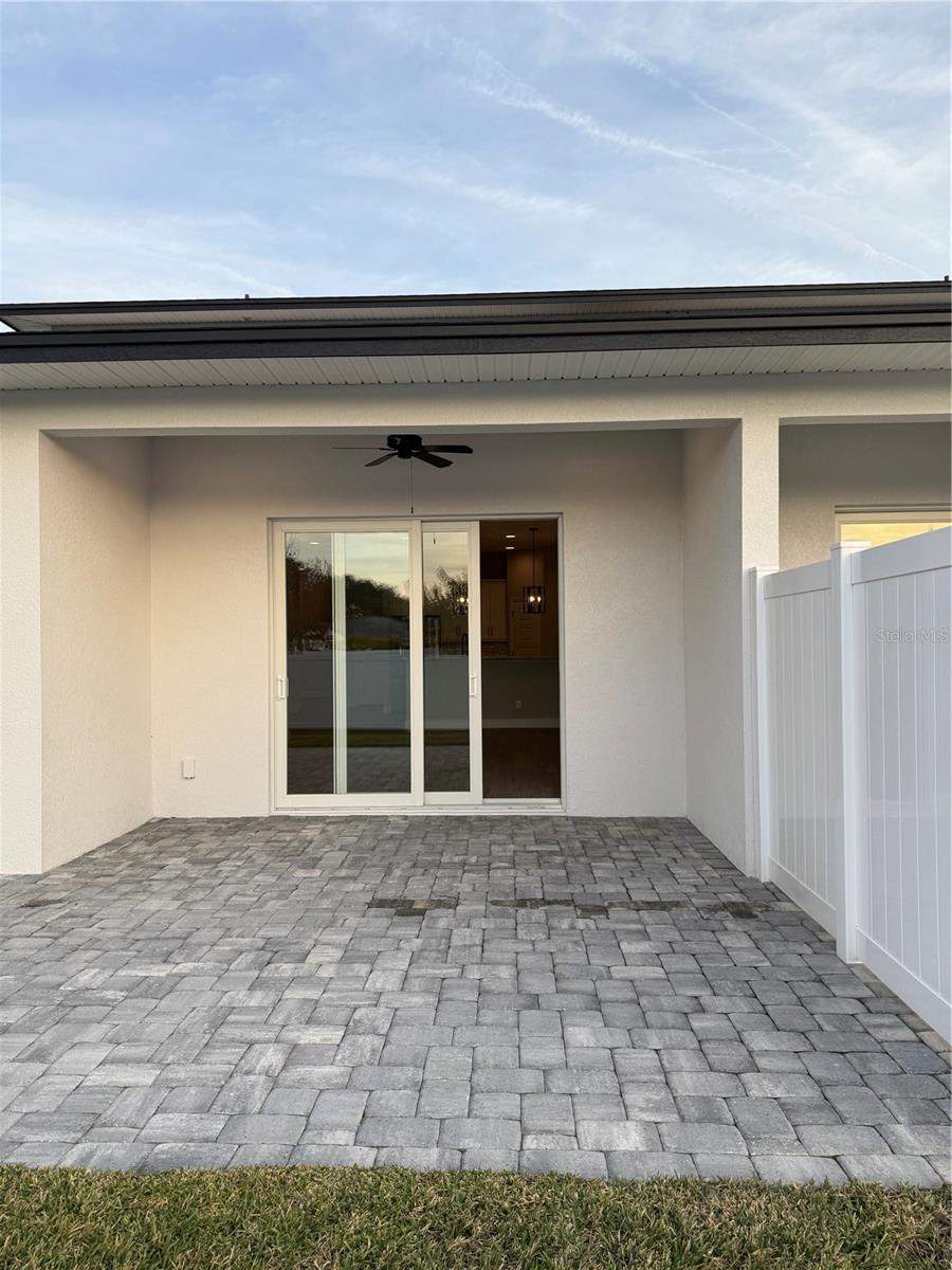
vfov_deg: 71.6
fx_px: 880
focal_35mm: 24
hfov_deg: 56.8
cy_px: 635
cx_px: 476
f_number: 1.78
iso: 80
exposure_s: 1/723
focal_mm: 6.76
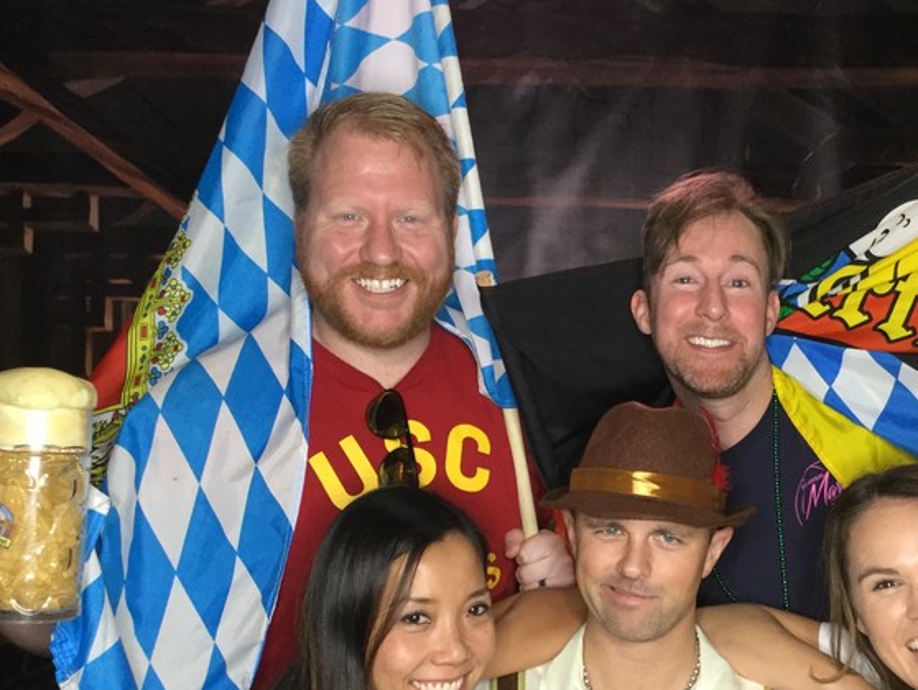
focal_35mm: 50
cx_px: 543
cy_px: 449
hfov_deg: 38.0
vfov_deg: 29.0
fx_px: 1327
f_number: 2.4
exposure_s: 1/30
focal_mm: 3.3
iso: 64
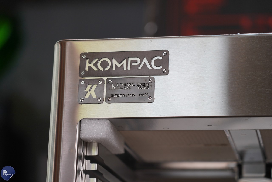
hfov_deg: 19.5
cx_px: 136
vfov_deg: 13.0
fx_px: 793
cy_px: 91
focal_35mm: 105
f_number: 4
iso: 400
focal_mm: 105
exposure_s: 1/125
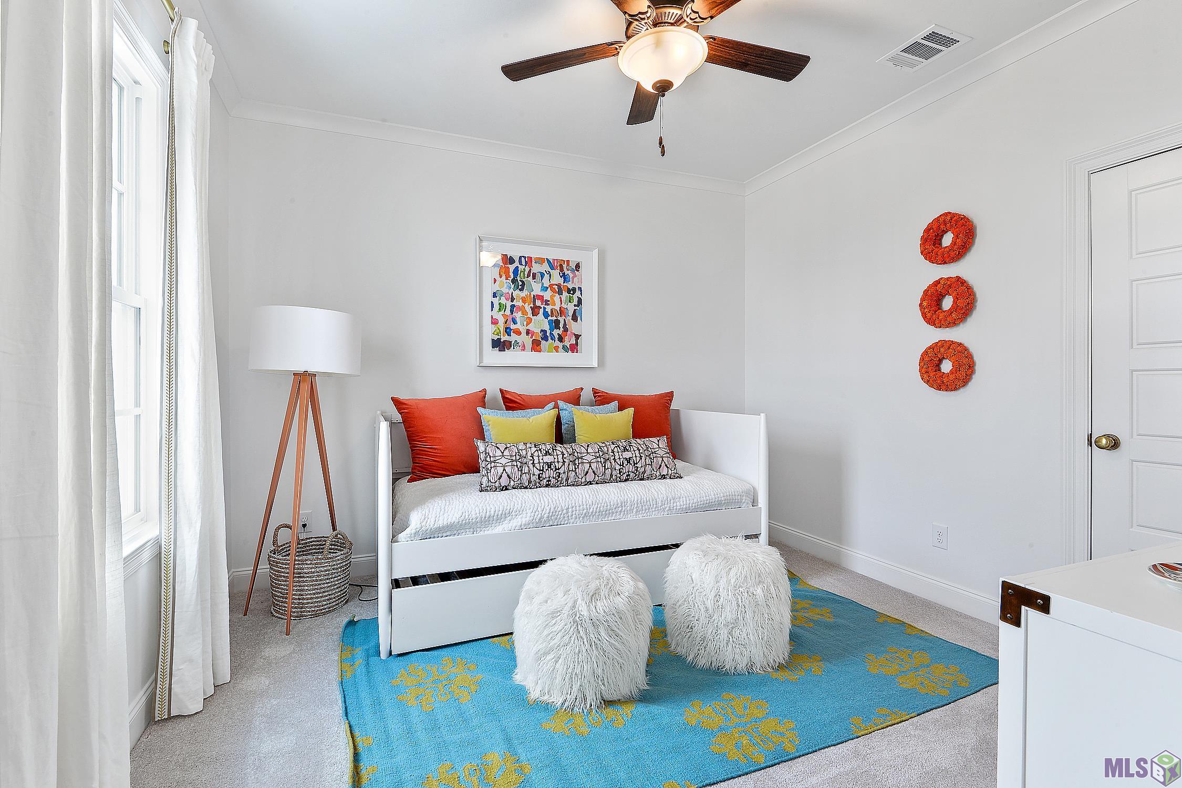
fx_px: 525
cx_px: 591
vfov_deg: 73.7
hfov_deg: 96.7
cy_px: 394
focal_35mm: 16
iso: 200
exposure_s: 1
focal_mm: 16
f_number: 14
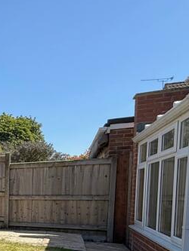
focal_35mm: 43
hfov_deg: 22.5
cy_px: 213
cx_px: -138
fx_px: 313
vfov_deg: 41.3
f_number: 2.2
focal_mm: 2.22
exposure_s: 1/1464
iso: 50
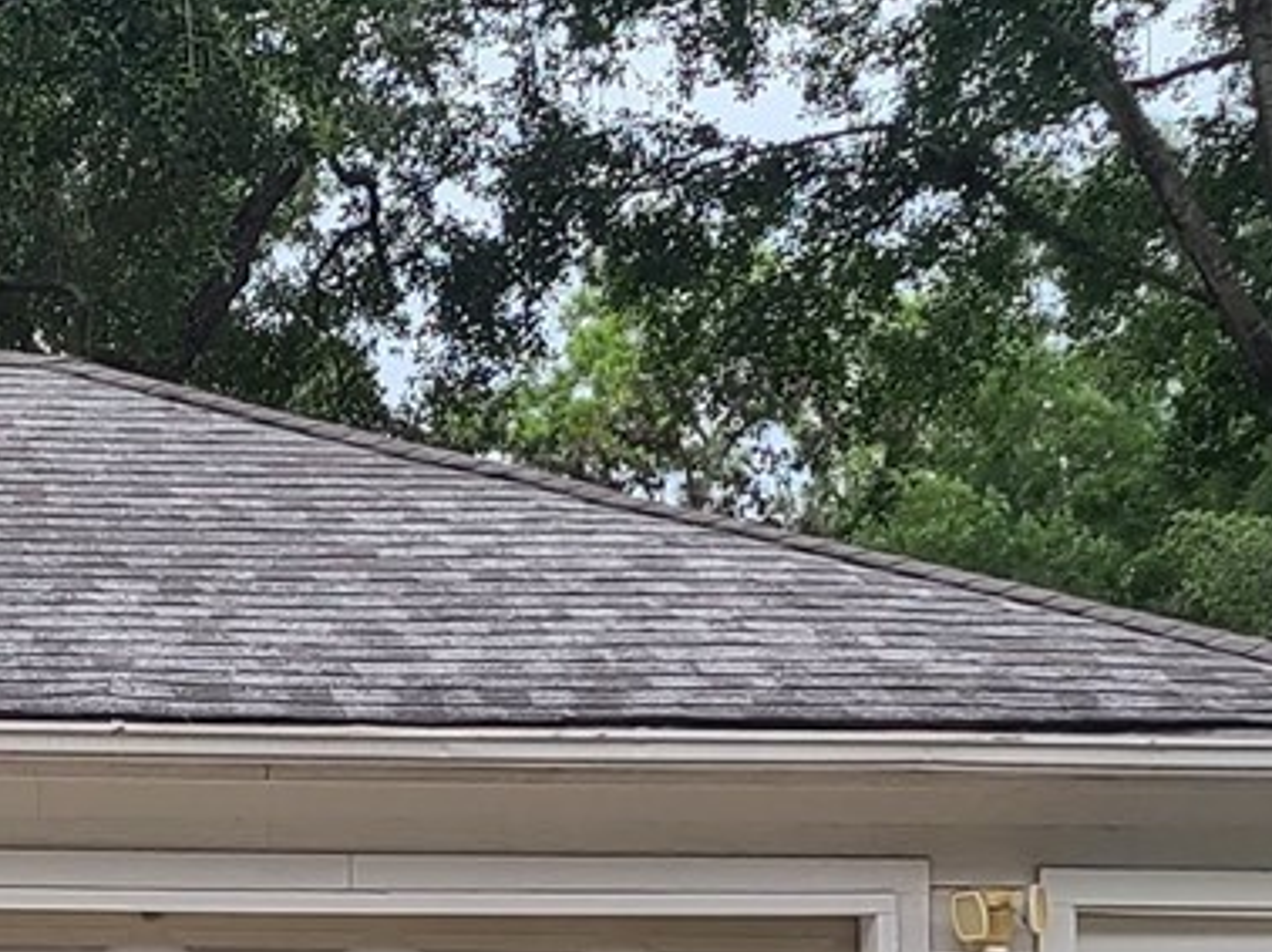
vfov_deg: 10.3
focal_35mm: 141
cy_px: 1144
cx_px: 74
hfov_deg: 13.8
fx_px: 5178
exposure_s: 1/407
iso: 40
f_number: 1.8
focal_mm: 5.4
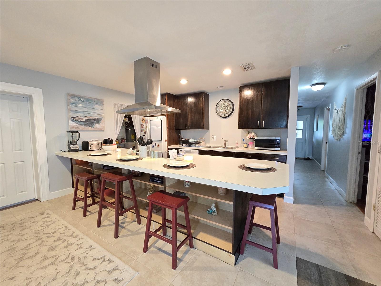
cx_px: 190
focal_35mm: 13
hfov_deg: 106.2
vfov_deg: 89.9
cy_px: 143
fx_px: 143
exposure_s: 1/60
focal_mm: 2.2
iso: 640
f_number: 2.2
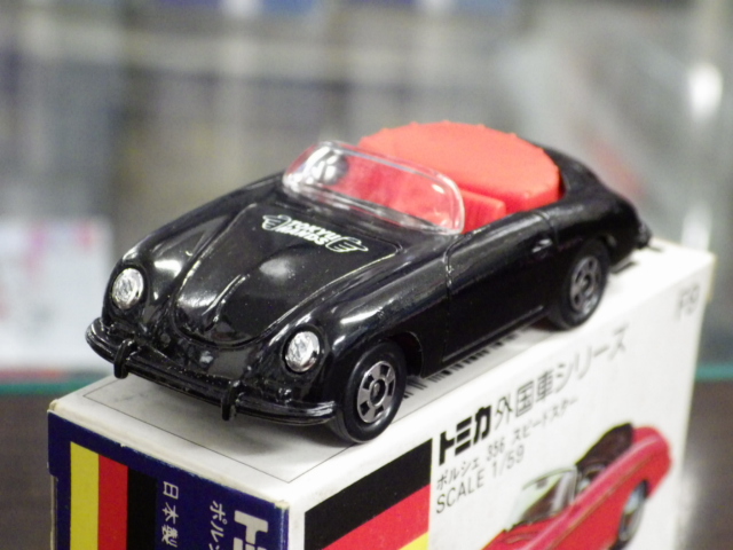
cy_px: 275
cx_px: 366
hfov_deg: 19.1
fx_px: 2181
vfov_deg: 14.4
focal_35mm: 103
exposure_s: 1/30
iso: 1250
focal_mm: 18.4
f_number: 4.6
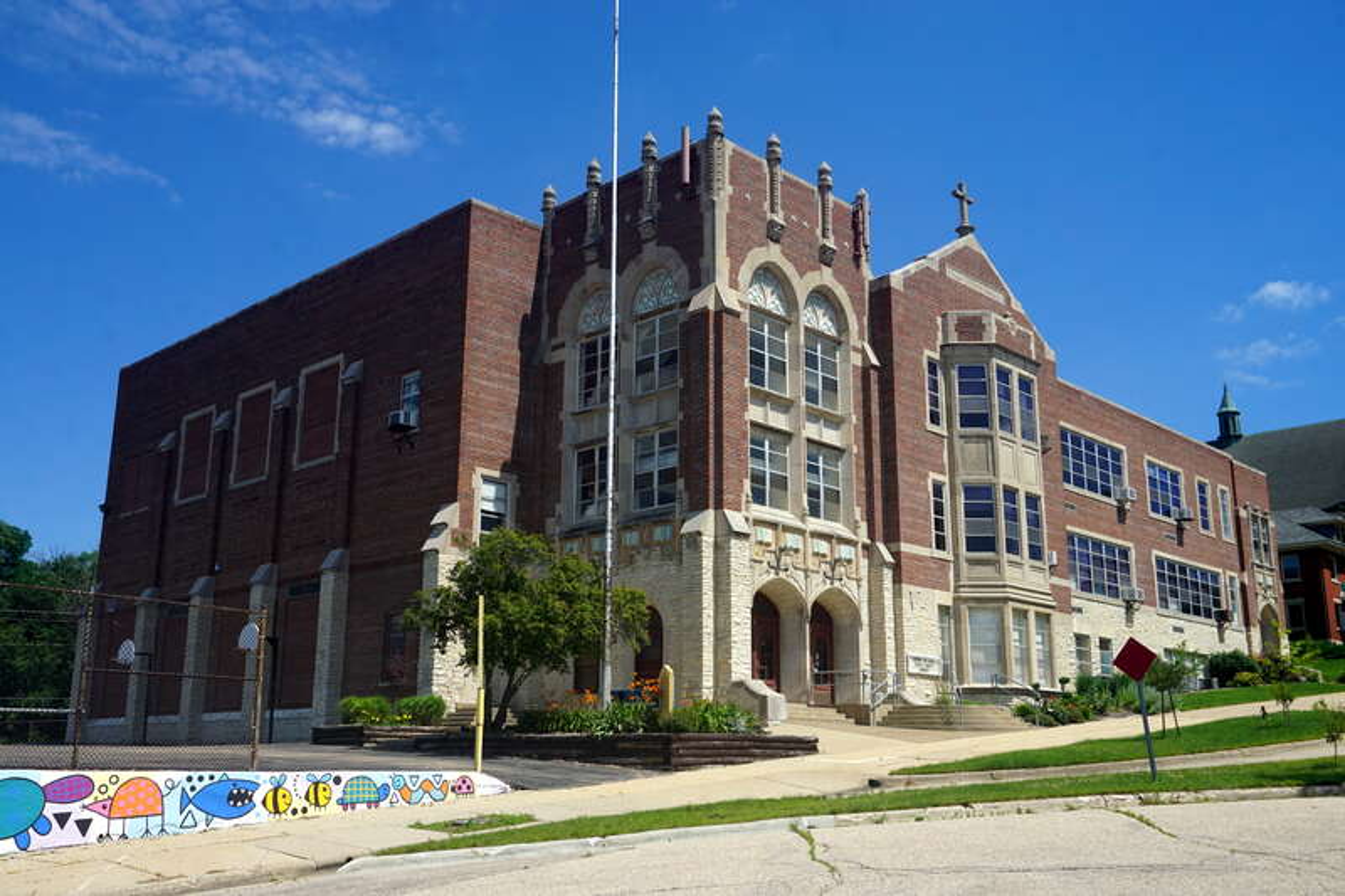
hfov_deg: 55.1
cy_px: 448
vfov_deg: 38.3
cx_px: 672
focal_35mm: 34
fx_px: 1289
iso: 100
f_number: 11
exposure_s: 1/160
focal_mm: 23
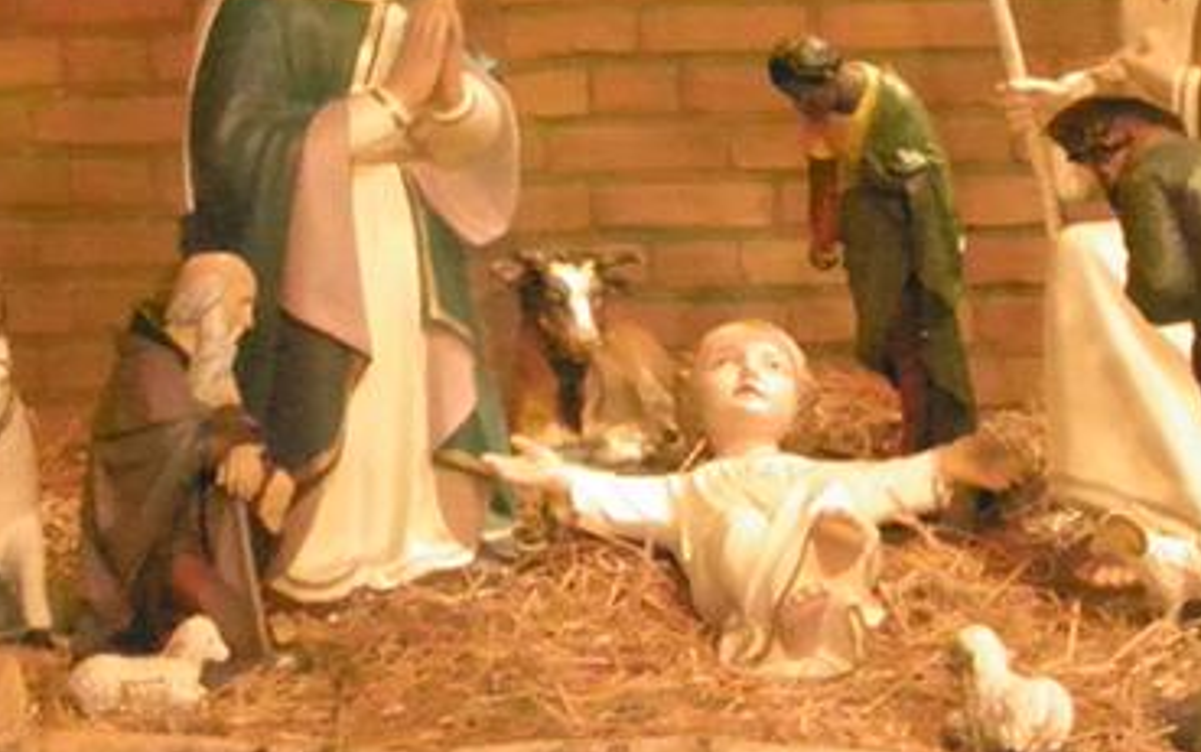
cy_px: 34
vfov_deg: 12.8
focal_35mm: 101
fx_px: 3307
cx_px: 504
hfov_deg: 20.6
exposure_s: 1/25
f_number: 3.4
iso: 6400
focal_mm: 8.53
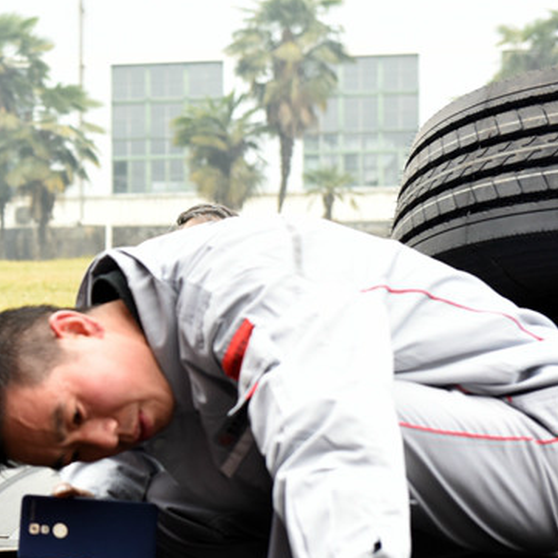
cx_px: -63
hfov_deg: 13.9
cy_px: 397
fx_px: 2243
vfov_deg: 14.1
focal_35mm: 123
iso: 640
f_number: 5
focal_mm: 58
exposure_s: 1/160
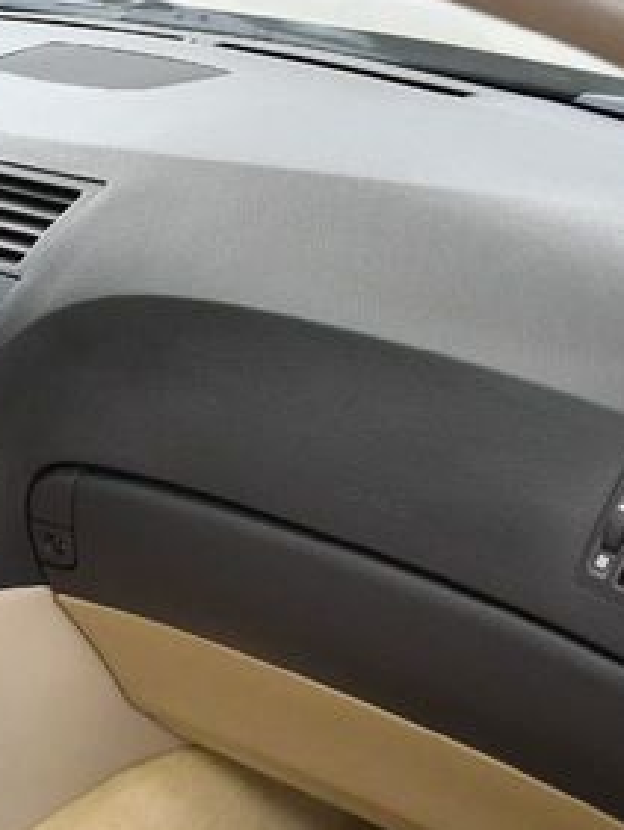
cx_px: -139
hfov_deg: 17.7
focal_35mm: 79
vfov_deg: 24.7
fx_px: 1897
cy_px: 480
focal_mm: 18
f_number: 3.5
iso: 1800
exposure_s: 1/125
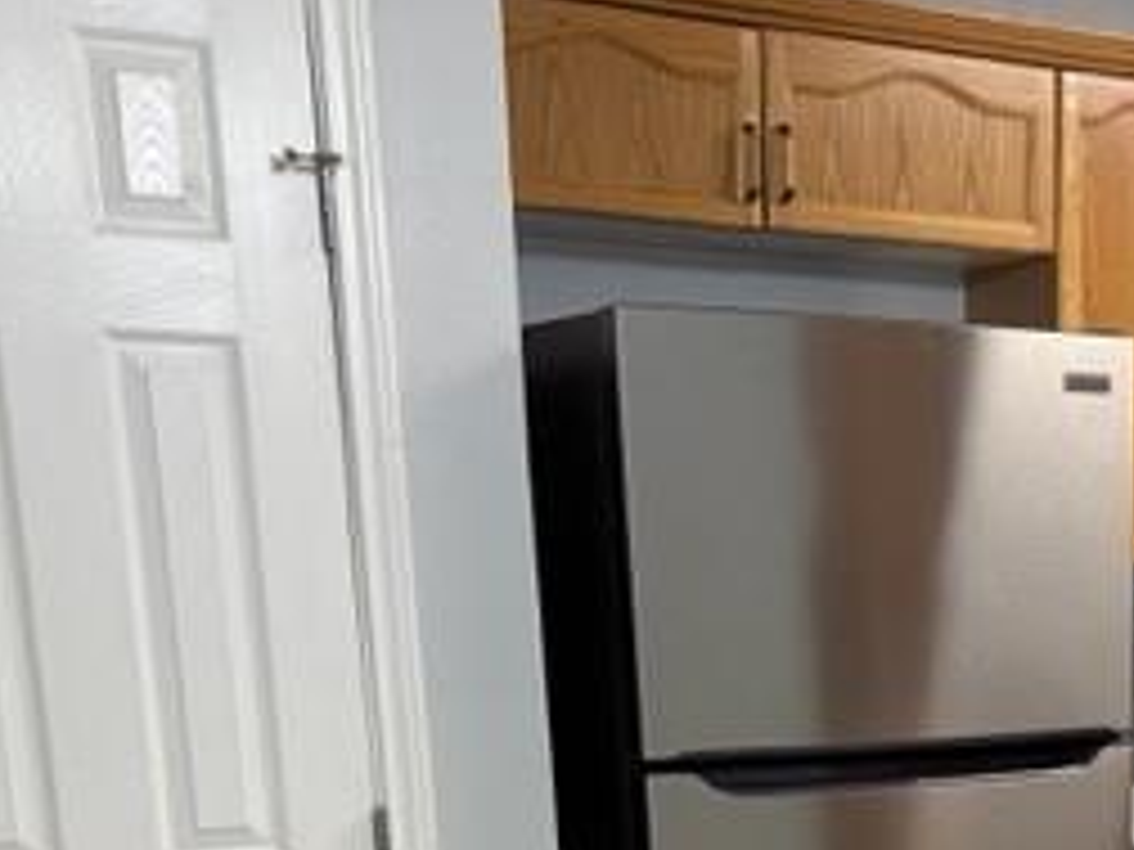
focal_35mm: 61
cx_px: 1134
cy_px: 1039
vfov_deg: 22.1
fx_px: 1998
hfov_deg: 29.6
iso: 200
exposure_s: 1/120
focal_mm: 6.86
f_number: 1.78
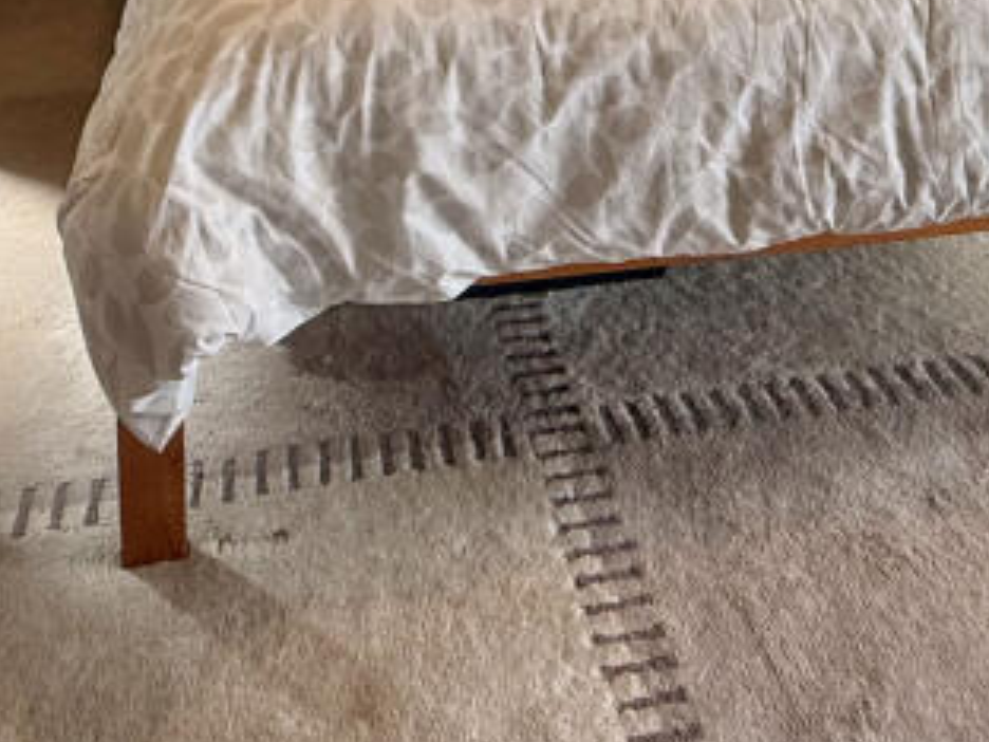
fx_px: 1314
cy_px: -304
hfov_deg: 41.2
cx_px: 523
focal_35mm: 46
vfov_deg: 25.5
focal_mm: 2.22
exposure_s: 1/99
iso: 200
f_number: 2.2
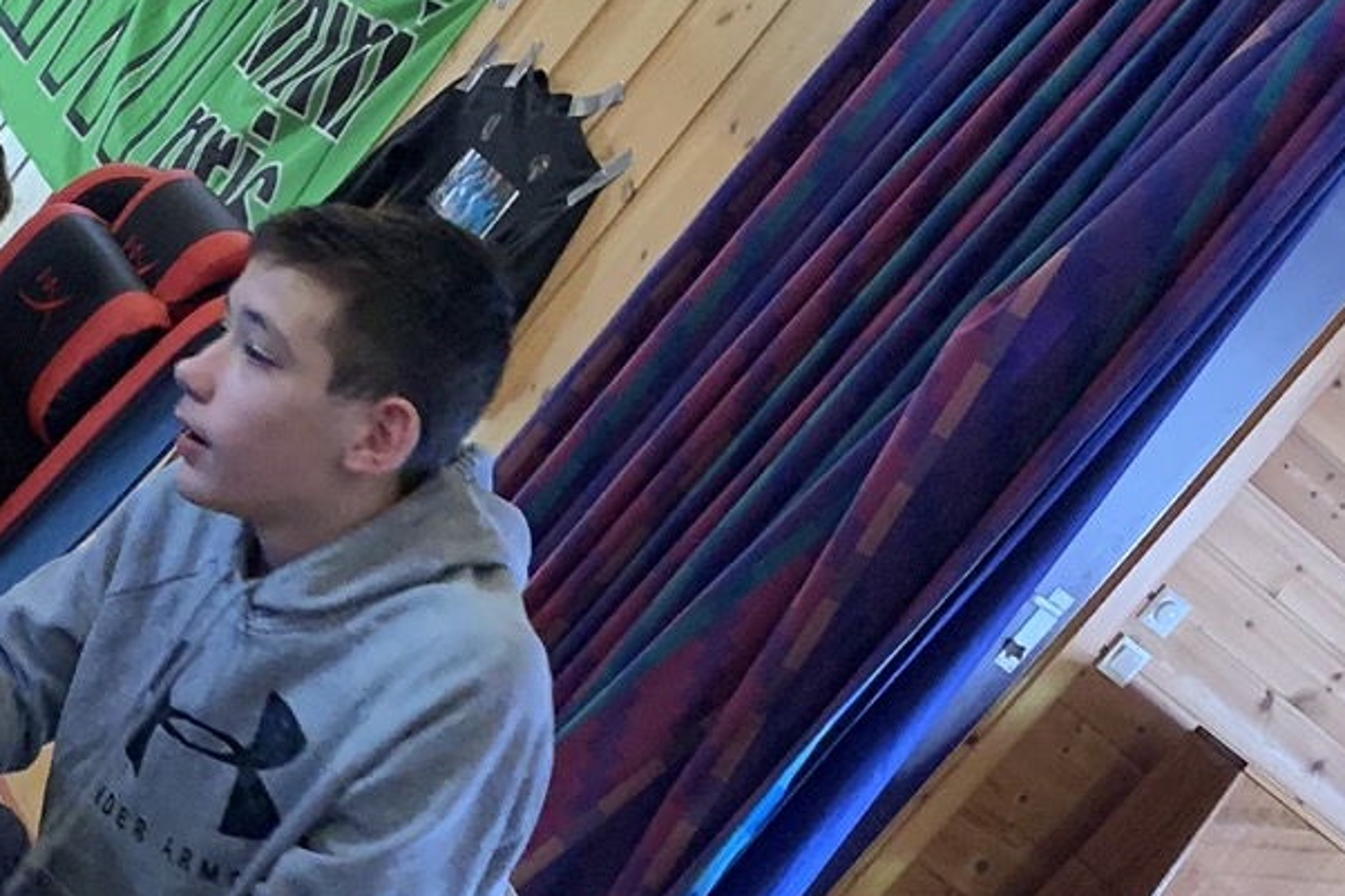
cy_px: 885
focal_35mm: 92
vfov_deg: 14.6
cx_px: 51
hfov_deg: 21.5
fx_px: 3436
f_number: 1.8
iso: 400
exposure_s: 1/36
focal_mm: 4.25
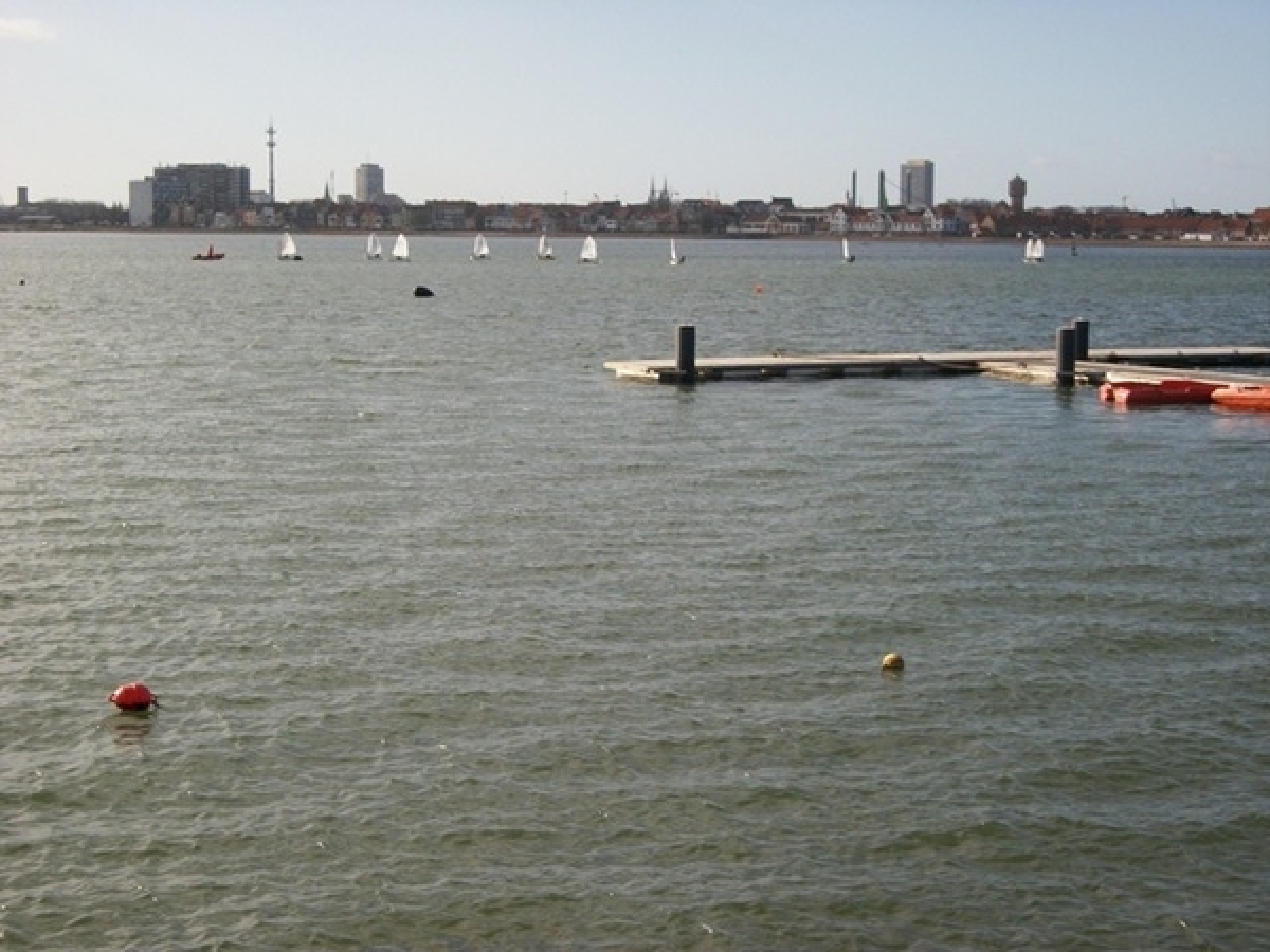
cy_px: 476
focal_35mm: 62
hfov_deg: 31.2
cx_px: 635
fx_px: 2275
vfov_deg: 23.7
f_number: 12.6
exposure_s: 1/100
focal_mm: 11
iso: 80
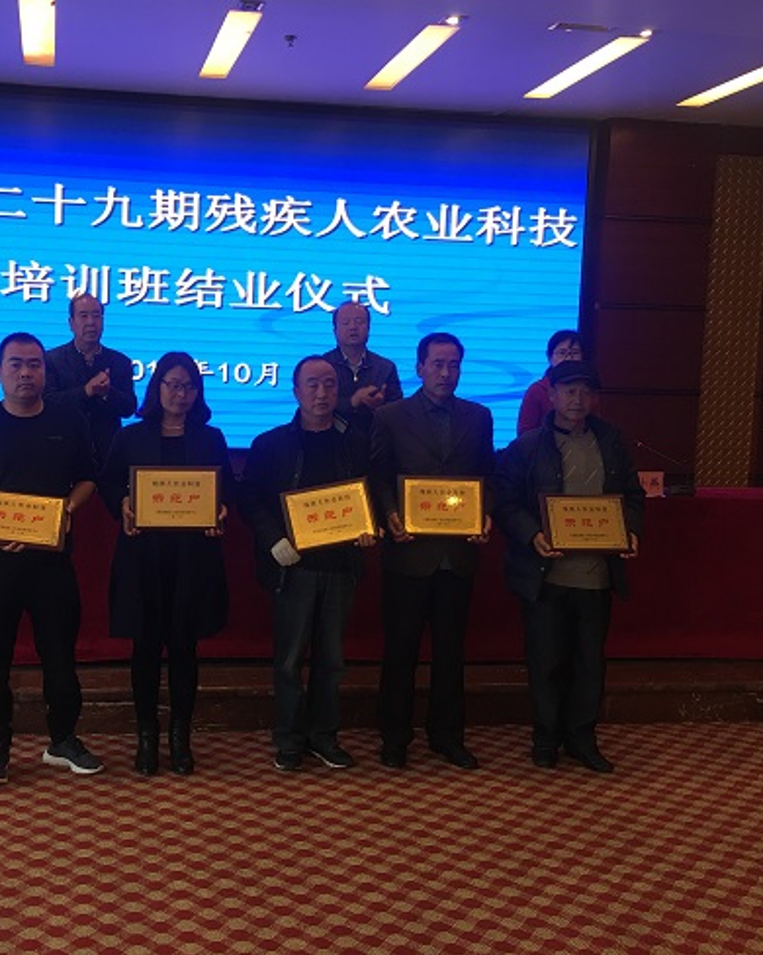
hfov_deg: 38.4
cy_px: 477
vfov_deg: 48.0
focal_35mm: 38
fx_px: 1073
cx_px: 214
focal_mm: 4.15
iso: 40
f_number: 2.2
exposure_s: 1/17
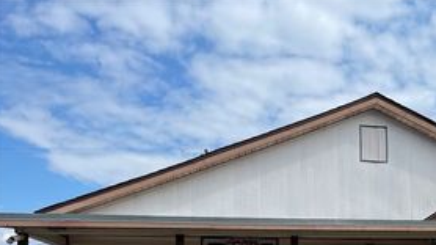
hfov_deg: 38.2
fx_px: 589
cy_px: 290
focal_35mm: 51
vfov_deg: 21.8
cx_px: 383
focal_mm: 4.2
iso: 32
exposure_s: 1/5051
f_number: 1.6
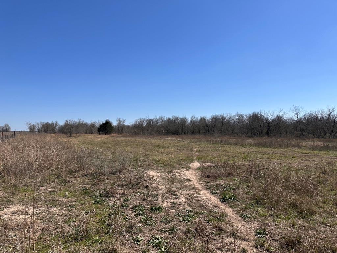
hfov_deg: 71.6
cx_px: 168
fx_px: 234
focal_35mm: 24
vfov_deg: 56.9
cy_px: 126
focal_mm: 6.86
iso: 80
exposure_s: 1/6623
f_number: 1.78
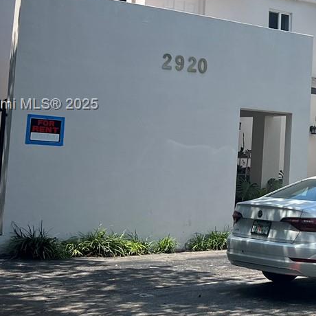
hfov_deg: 19.7
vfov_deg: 21.6
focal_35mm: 80
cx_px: 428
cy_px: 105
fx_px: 826
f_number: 1.5
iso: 50
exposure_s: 1/3831
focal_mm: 5.7
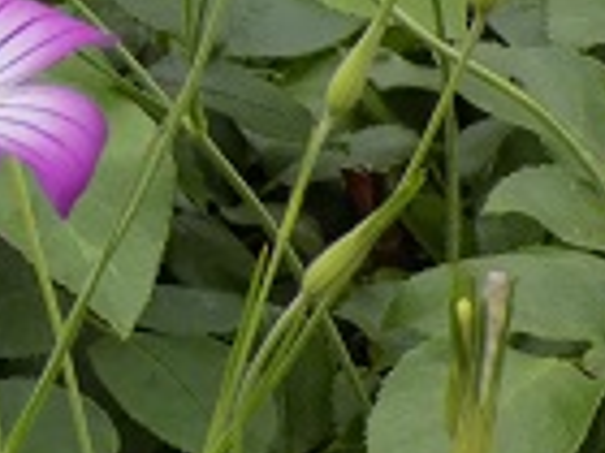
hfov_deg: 3.4
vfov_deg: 2.6
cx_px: -380
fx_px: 10084
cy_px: -86
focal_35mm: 577
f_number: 5.3
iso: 160
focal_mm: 29.9
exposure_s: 1/30
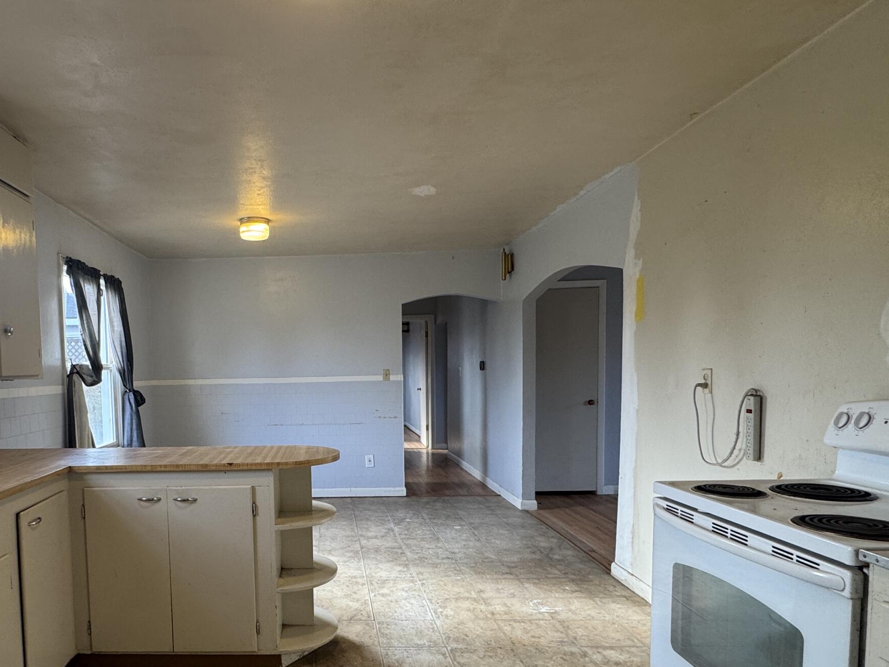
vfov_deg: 56.2
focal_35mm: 24
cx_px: 297
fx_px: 616
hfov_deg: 69.6
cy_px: 416
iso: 160
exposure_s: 1/120
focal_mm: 2.22
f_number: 2.2
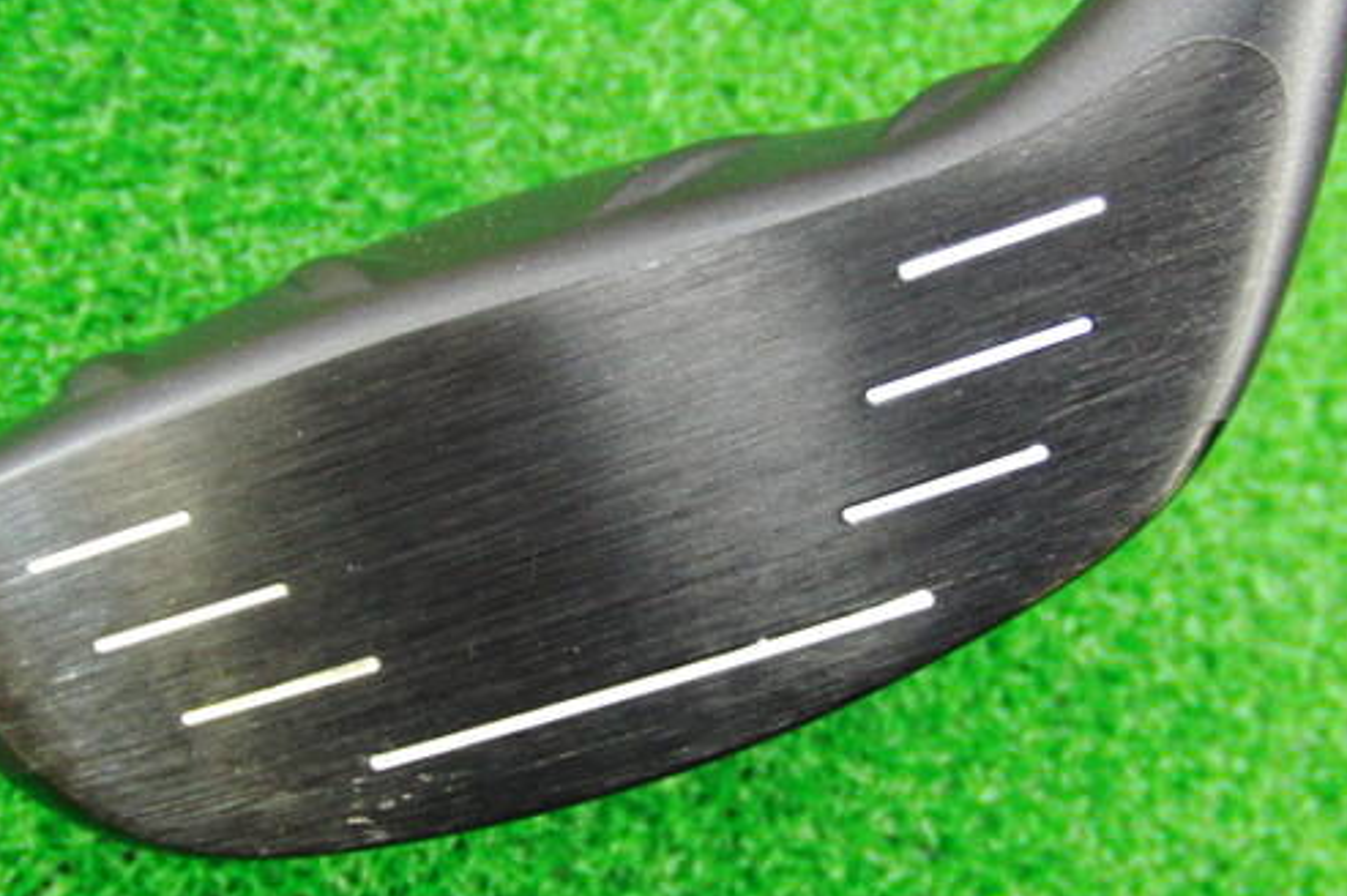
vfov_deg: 27.0
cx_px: 626
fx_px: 1870
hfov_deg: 39.6
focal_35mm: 50
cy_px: 445
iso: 400
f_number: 3.6
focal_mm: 6.42
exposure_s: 1/13
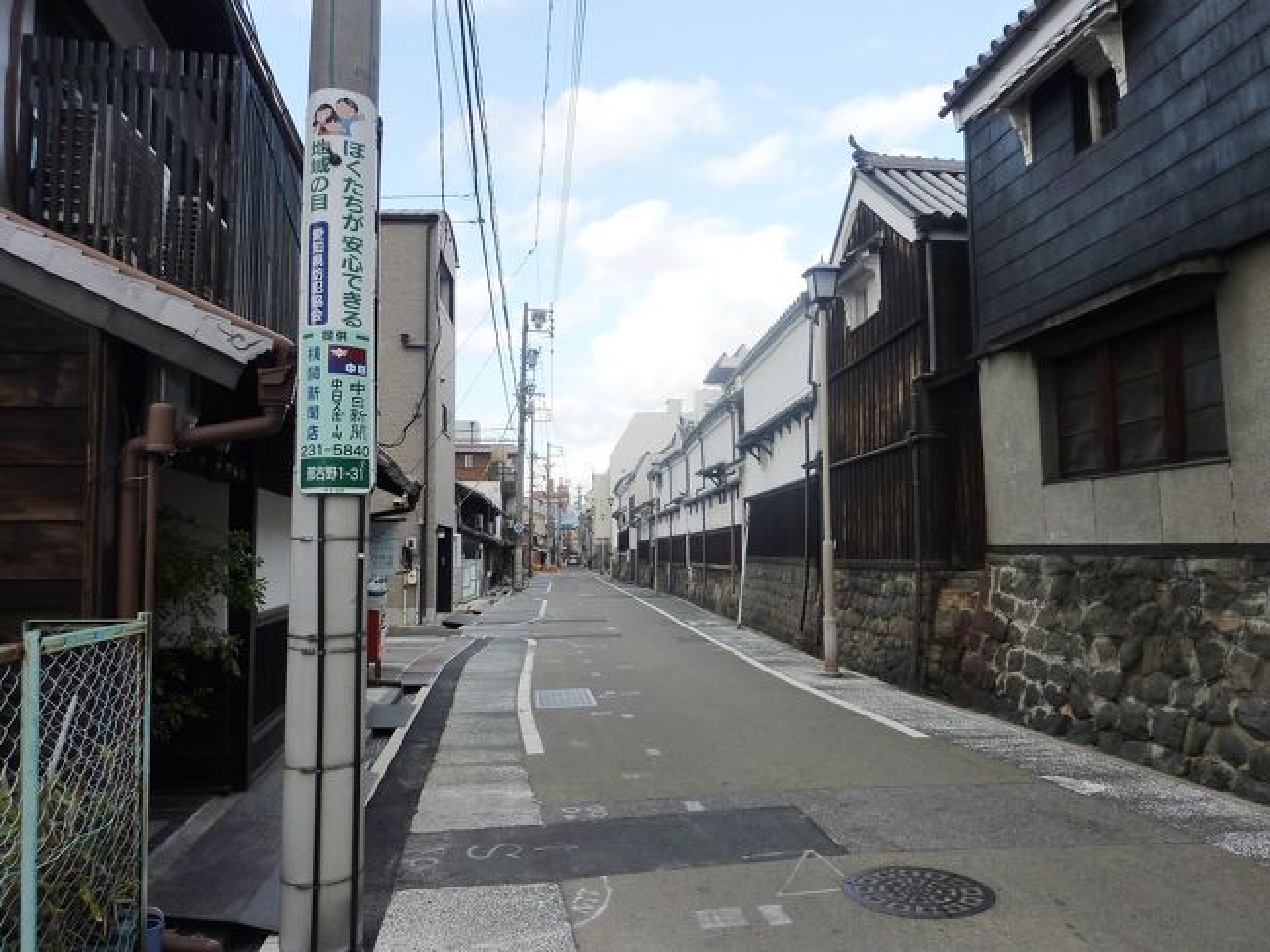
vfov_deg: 54.8
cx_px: 635
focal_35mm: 25
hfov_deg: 69.4
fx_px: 917
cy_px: 476
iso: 125
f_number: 4
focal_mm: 4.1
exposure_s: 1/250
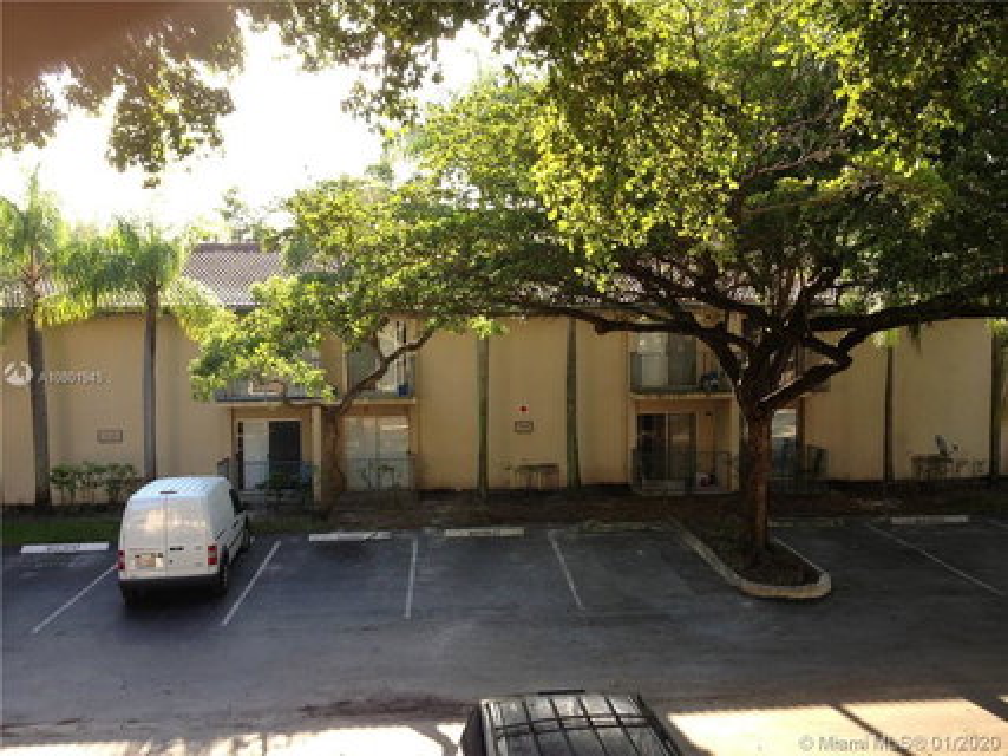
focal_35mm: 33
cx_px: 504
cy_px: 378
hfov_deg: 55.4
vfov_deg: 42.9
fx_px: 961
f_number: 2.4
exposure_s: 1/168
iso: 50
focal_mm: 4.13
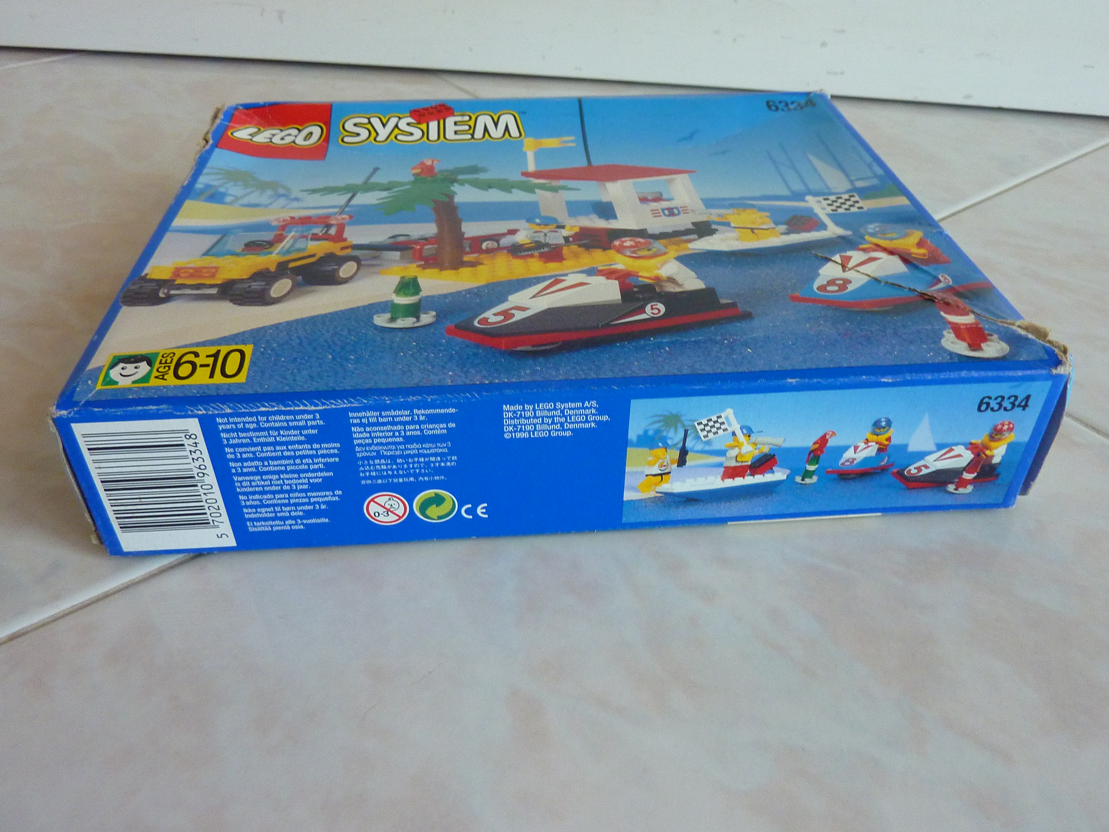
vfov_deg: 53.1
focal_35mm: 26
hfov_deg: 67.3
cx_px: 557
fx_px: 833
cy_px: 412
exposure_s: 1/30
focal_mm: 4.1
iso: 250
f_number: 3.3
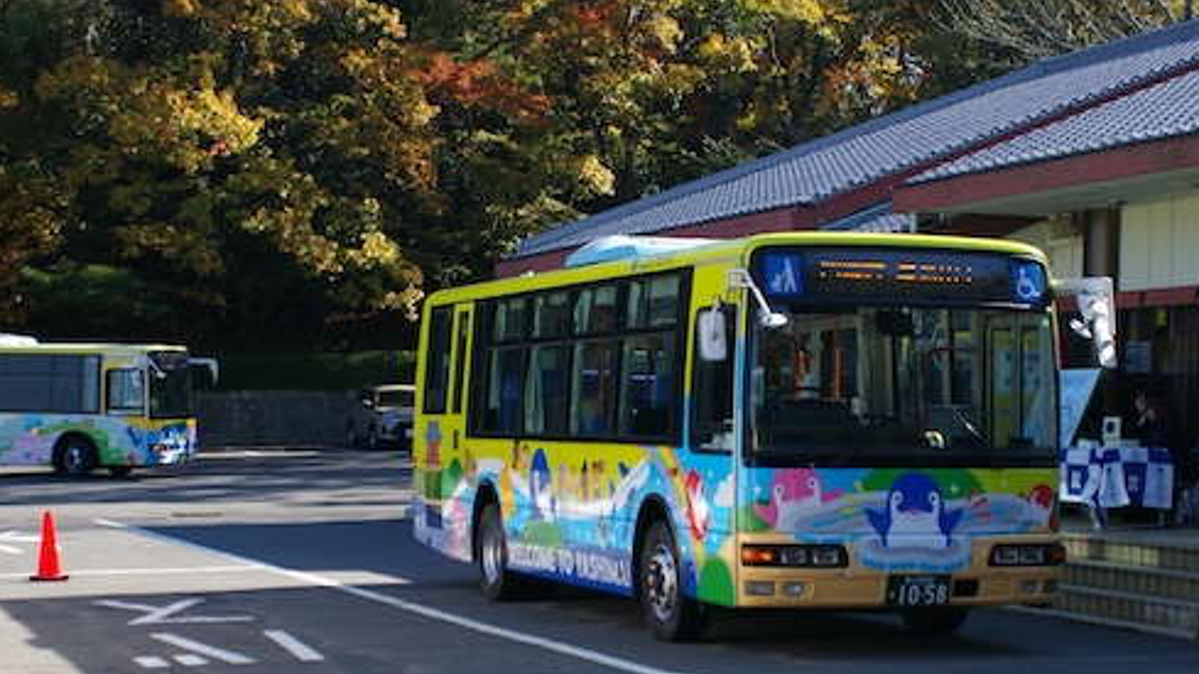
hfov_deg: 27.5
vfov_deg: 15.7
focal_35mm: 77
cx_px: 608
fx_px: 2448
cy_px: 428
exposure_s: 1/1000
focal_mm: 40
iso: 400
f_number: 4.5
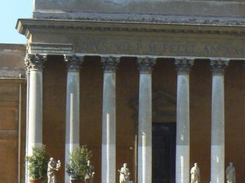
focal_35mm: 169
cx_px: 246
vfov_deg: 8.8
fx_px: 1196
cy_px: 111
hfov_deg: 11.6
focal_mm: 9.9
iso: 200
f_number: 7.1
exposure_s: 1/500
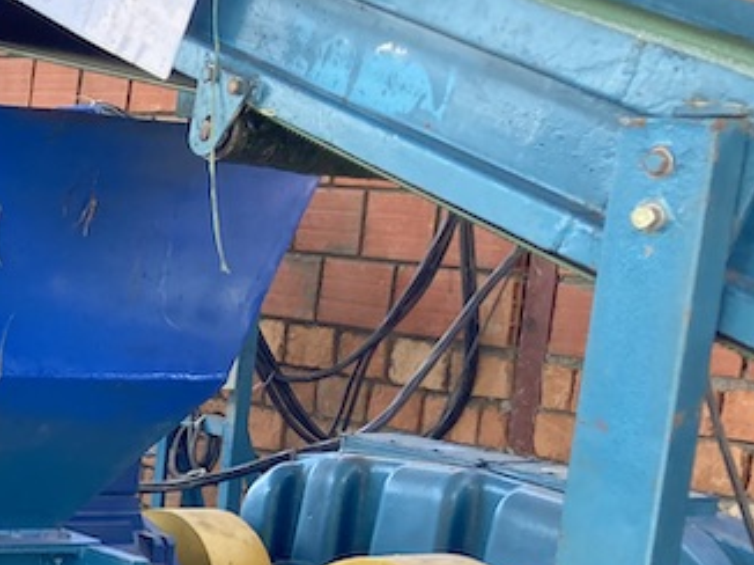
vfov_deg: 17.1
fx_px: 1872
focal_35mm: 86
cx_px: -271
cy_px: 421
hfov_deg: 20.5
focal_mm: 3.99
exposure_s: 1/161
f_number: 1.8
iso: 20
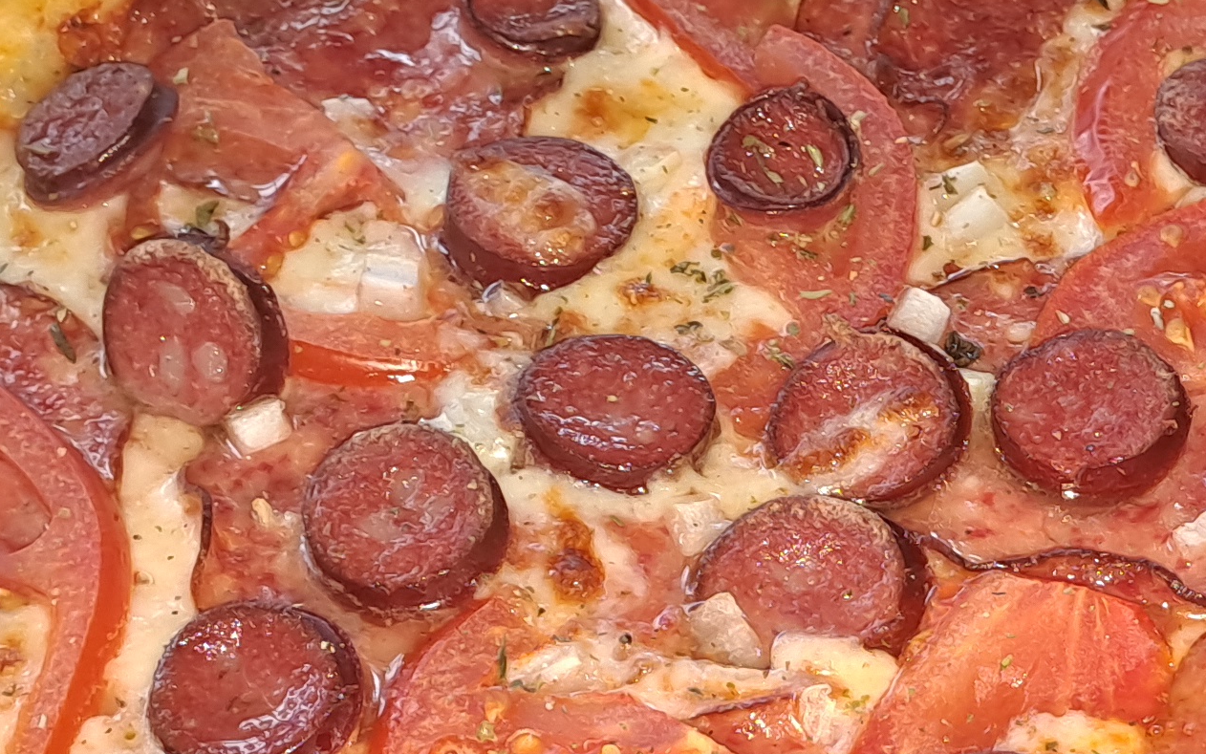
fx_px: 2761
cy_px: 956
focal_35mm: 84
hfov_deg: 24.3
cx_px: 938
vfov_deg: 14.9
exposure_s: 1/50
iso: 160
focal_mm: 4.65
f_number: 1.8
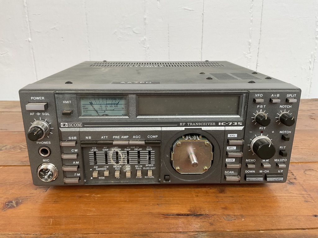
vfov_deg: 48.2
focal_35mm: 29
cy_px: 119
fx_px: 266
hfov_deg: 61.7
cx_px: 159
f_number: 1.8
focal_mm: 3
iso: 32
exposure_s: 1/122
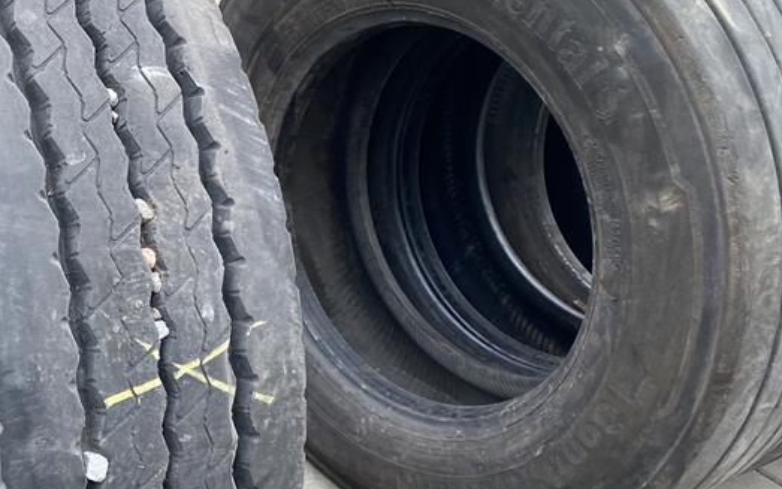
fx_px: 1151
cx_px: 22
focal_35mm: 54
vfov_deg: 23.8
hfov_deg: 34.5
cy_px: 342
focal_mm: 4.25
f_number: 1.8
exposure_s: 1/326
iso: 32
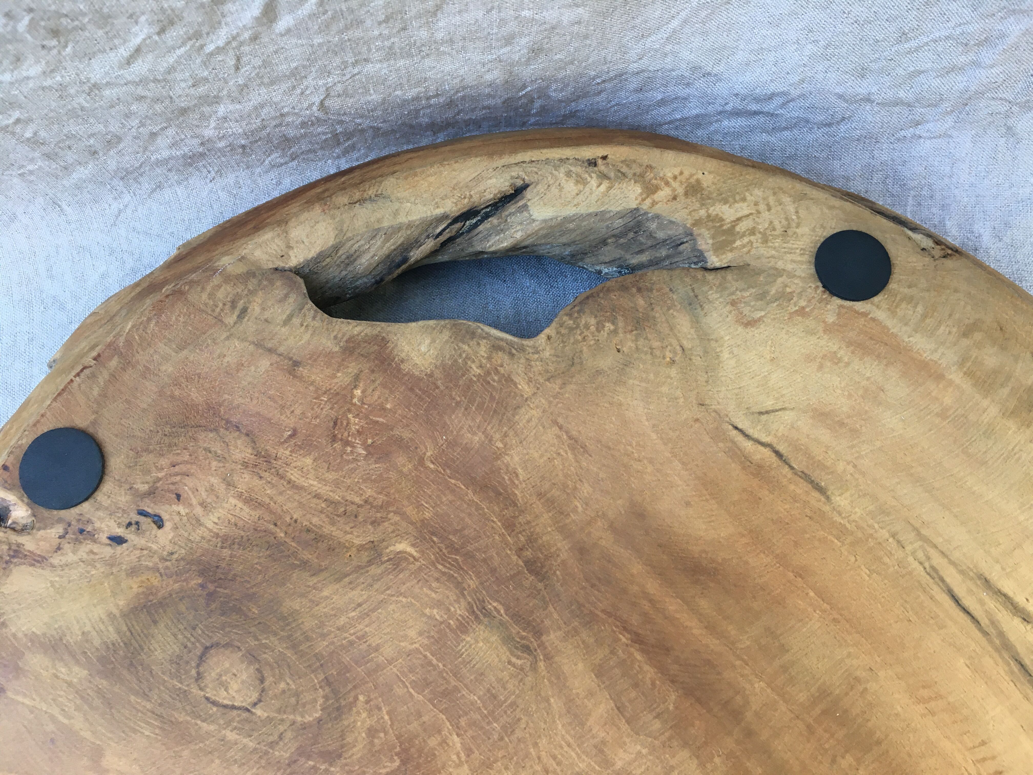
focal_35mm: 29
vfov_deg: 48.2
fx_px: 865
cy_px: 388
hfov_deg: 61.7
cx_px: 516
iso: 32
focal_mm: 4.15
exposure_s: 1/33
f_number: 2.2
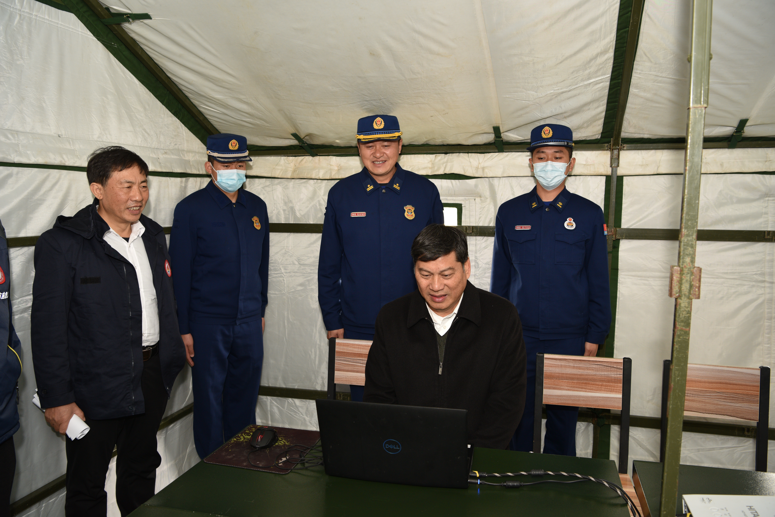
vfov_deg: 43.6
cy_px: 258
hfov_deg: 61.9
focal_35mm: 30
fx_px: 646
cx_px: 388
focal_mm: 30
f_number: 5.6
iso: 400
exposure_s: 1/60
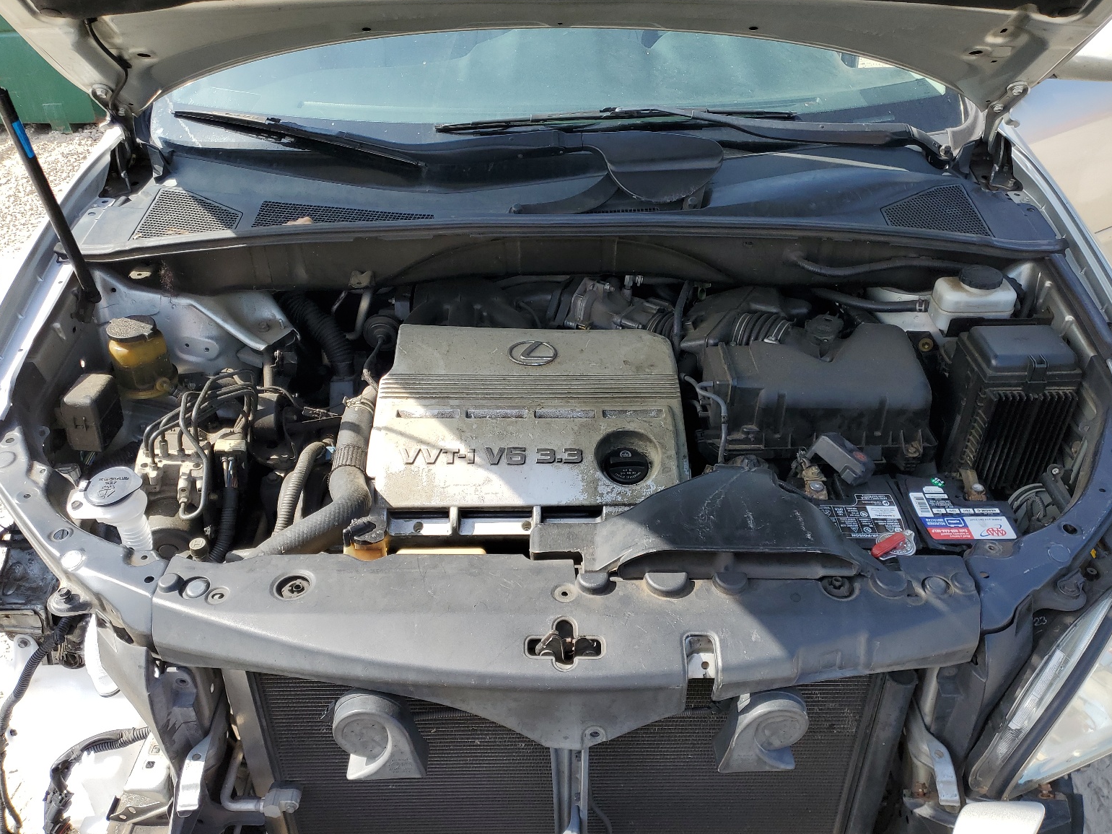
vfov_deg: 51.4
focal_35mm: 27
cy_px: 426
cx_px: 562
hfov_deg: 65.3
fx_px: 867
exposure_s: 1/1250
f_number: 1.5
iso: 50
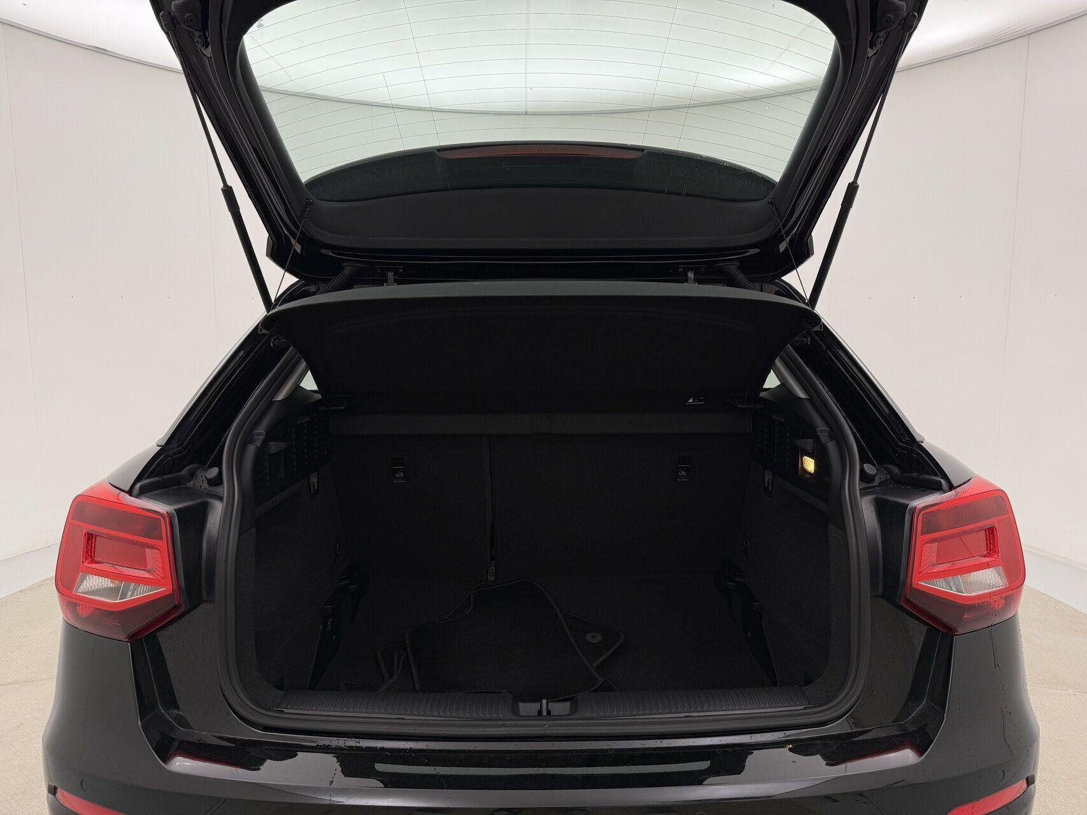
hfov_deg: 71.6
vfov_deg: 56.8
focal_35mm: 24
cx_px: 544
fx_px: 754
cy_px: 408
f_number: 1.78
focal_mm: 6.76
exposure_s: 1/100
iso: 64
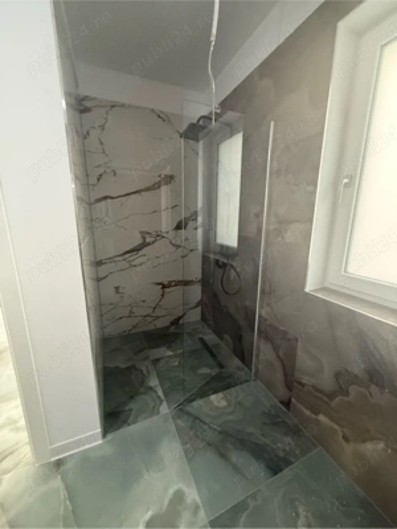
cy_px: 264
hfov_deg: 85.7
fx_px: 214
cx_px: 198
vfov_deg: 102.1
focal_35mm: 14
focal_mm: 2.22
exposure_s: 1/60
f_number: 2.2
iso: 400
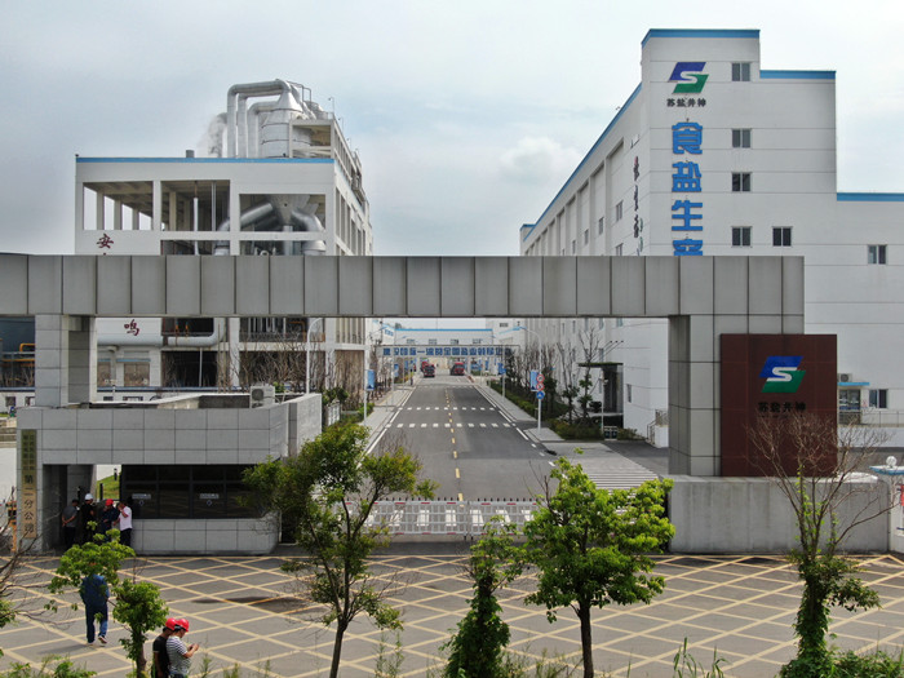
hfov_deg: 44.8
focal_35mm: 42
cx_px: 452
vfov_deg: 34.3
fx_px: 1097
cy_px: 339
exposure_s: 1/1000
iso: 100
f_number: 3.5
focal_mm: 7.23
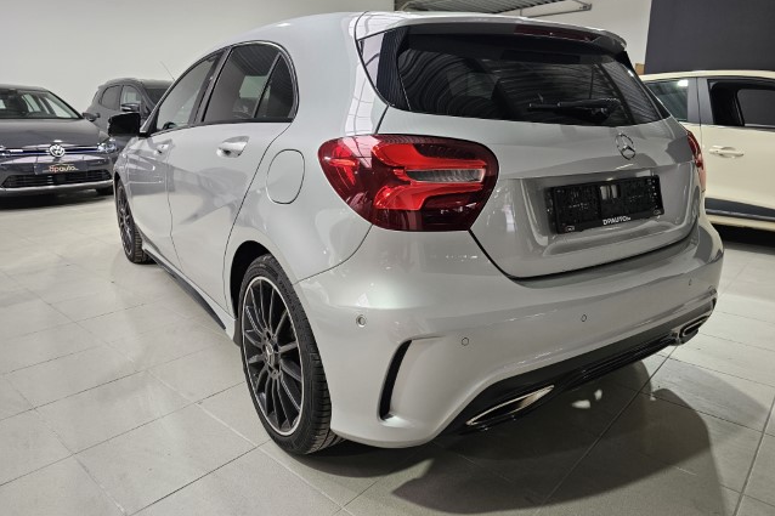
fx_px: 517
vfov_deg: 53.1
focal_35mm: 24
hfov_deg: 73.8
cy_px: 244
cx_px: 388
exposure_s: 1/180
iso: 200
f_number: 1.7
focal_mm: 6.3
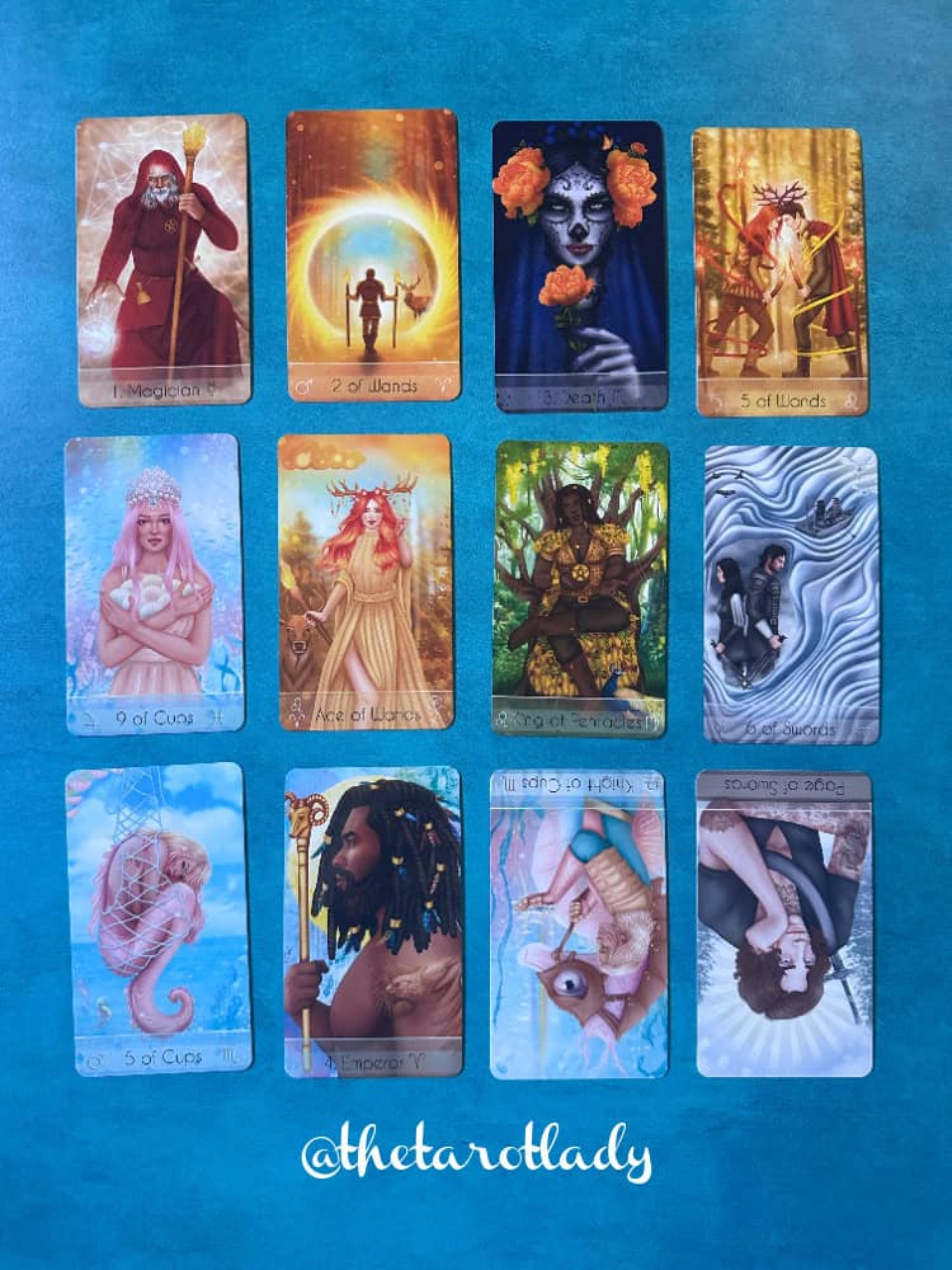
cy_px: 635
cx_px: 476
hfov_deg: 56.8
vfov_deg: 71.6
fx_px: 880
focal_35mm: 24
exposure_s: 1/60
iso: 320
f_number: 1.8
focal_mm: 6.9
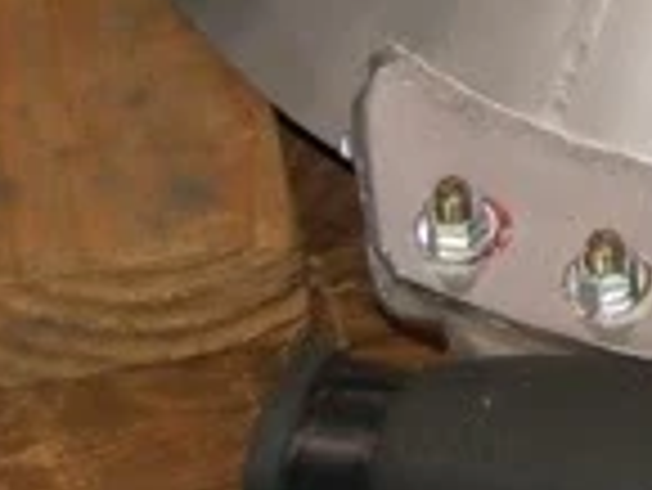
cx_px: 1034
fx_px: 3355
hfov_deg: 10.6
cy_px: -162
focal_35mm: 178
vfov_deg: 8.2
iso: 400
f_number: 4.2
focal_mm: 28
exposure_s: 1/60
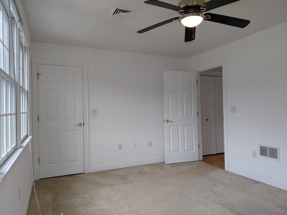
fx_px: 207
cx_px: 144
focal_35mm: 25
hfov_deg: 69.4
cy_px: 108
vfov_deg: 54.9
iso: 100
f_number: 1.8
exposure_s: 1/120
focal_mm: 4.69
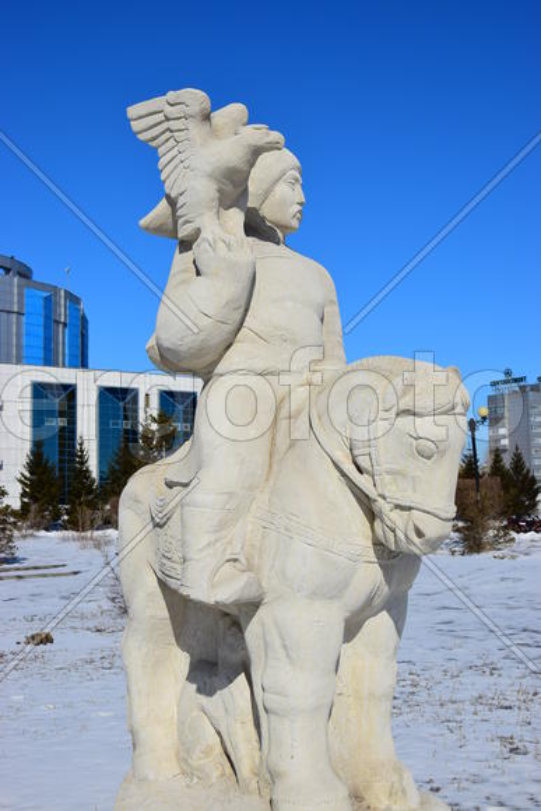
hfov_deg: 29.9
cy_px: 406
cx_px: 270
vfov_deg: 43.6
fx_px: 1014
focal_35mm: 45
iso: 100
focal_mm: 30
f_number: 10
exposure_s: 1/400
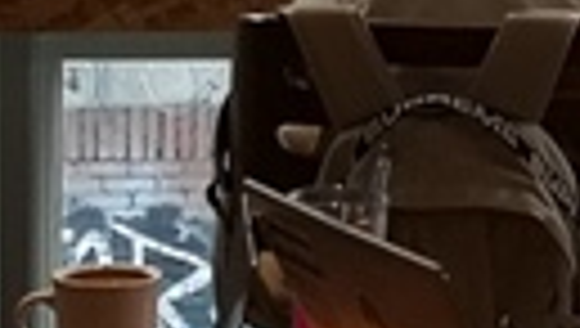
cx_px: 495
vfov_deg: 4.1
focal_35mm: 290
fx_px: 4466
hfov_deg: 7.4
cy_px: -575
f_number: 1.8
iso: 100
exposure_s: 1/60
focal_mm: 3.95
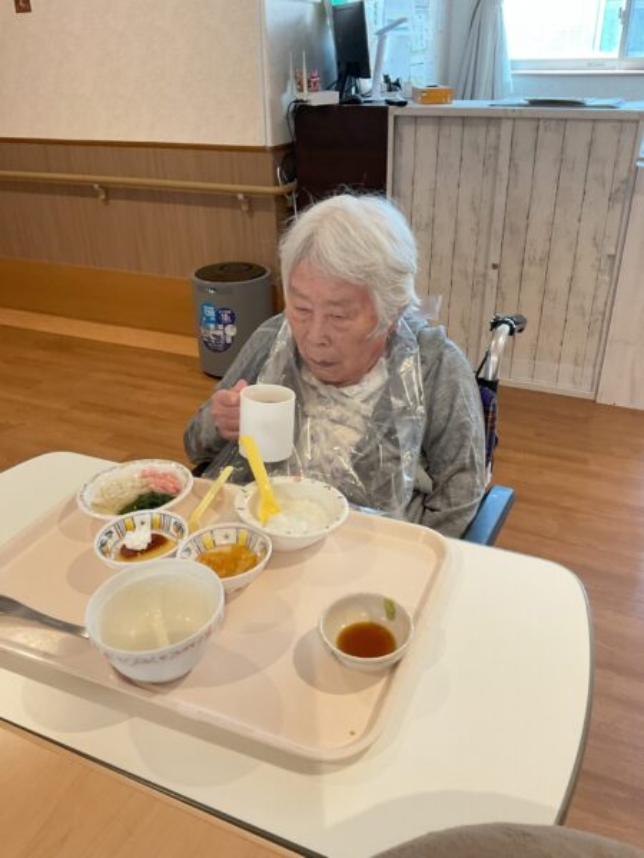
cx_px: 322
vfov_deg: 61.7
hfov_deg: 48.2
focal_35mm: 29
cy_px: 429
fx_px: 719
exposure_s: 1/60
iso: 100
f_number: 1.8
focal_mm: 3
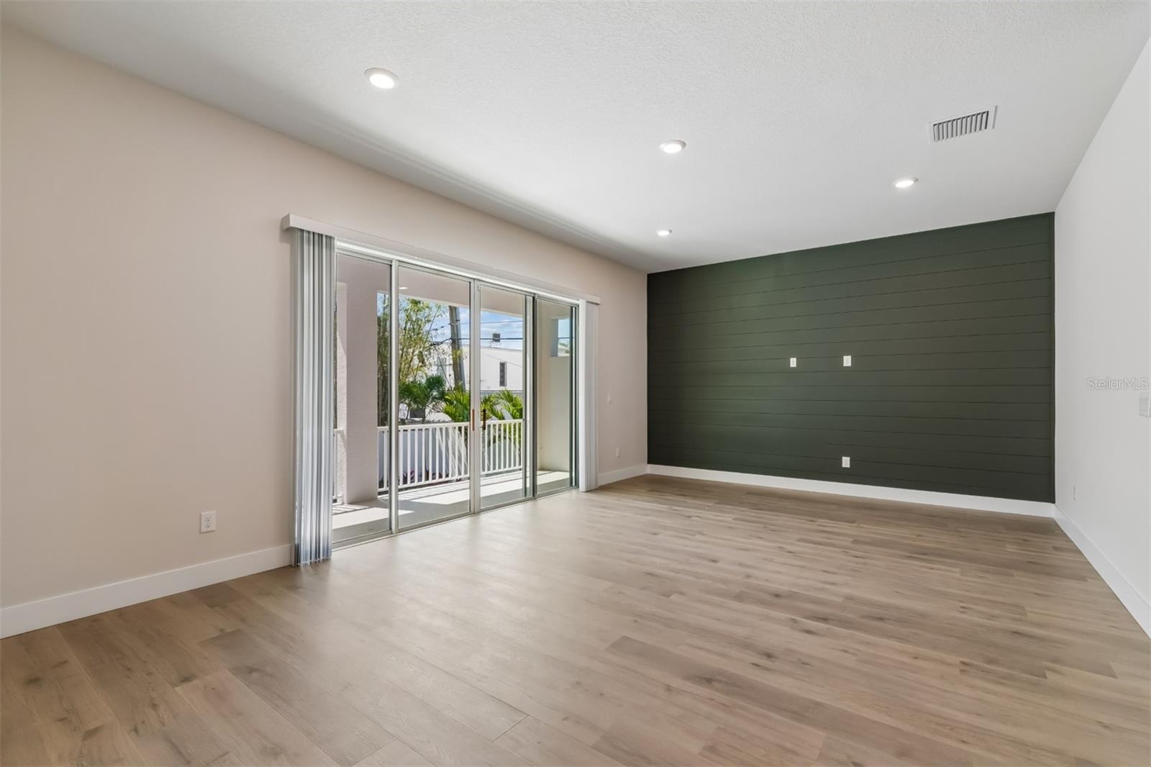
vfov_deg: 77.3
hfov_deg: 100.4
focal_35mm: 15
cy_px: 384
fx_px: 479
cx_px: 576
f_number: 7.1
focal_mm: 10
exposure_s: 1/50
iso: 100
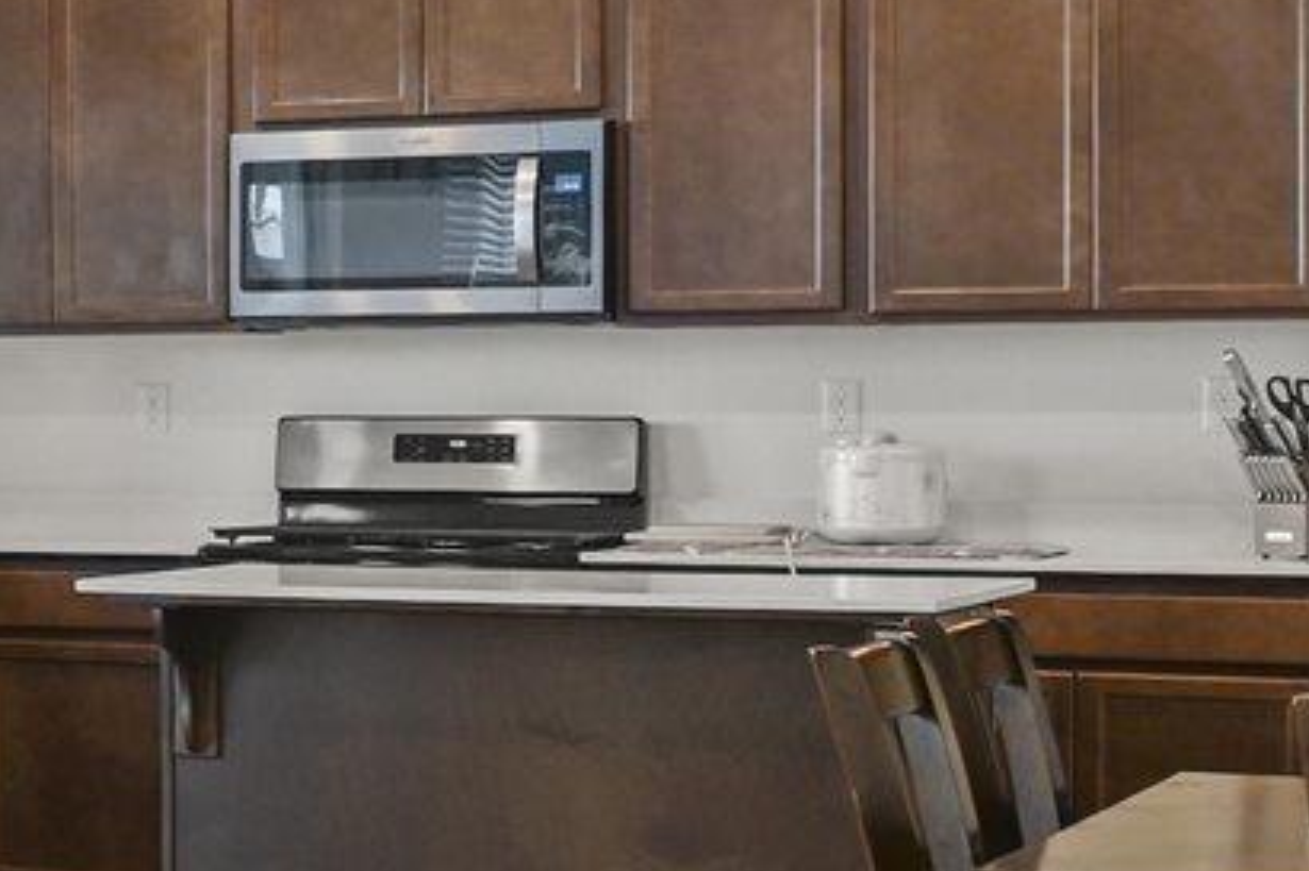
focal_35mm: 120
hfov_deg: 13.2
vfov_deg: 11.4
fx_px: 4361
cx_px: -1750
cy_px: 386
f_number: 2.8
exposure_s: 1/25
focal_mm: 16
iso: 125
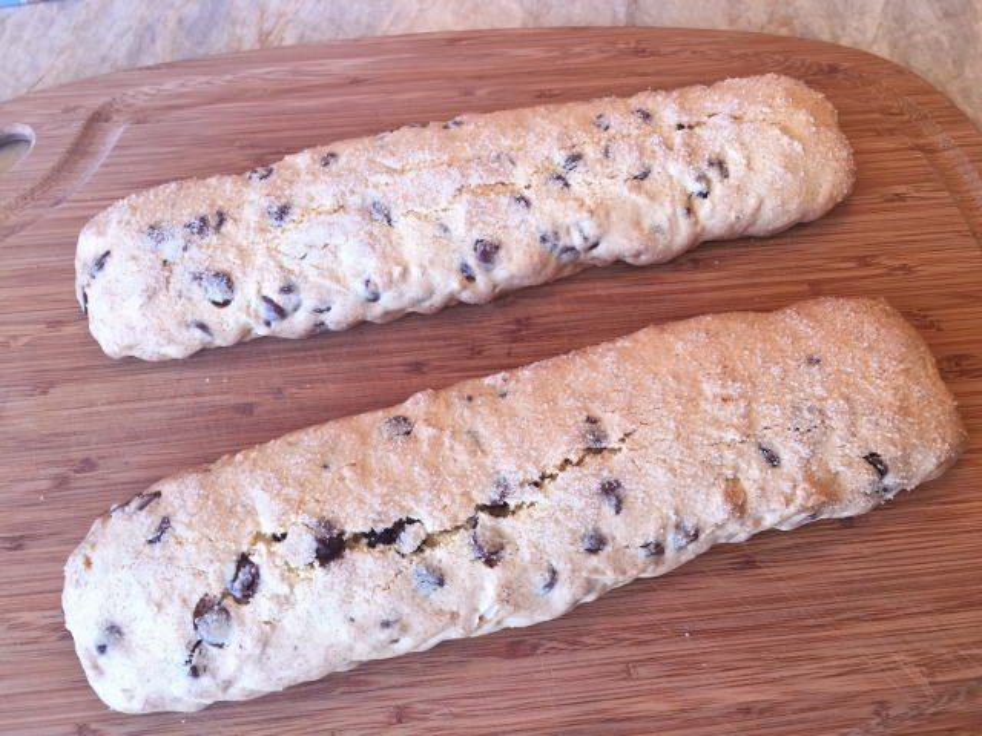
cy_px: 368
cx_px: 491
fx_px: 823
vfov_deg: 48.2
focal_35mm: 29
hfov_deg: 61.7
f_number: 2.2
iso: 32
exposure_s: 1/30
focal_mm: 4.15
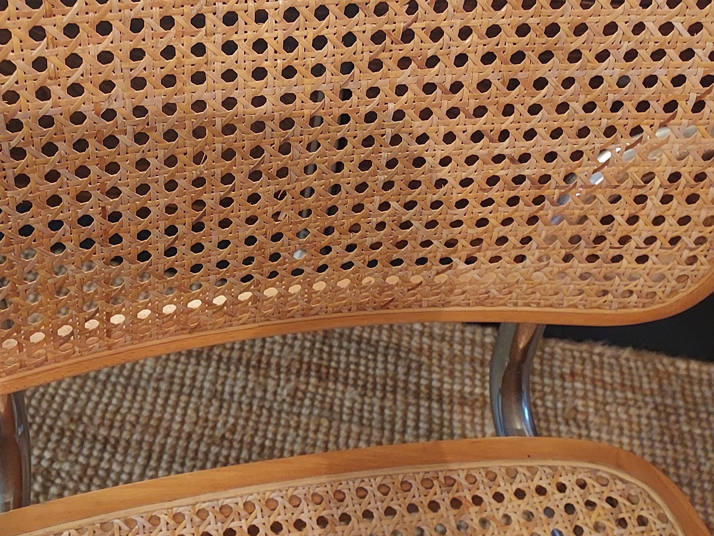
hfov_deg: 41.7
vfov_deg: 31.9
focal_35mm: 45
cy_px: 169
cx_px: 261
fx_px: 928
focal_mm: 4.6
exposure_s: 1/33
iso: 500
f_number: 1.8
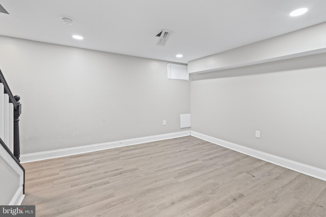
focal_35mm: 16
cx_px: 163
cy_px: 108
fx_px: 145
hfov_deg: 96.7
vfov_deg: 73.7
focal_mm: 16
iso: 1600
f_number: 7.1
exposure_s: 1/25
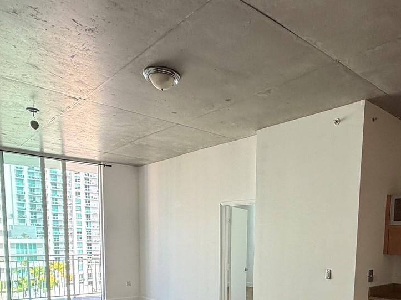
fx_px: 359
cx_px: 255
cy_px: 278
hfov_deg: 57.5
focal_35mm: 31
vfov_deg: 41.3
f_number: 2.2
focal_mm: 2.22
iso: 64
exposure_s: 1/204
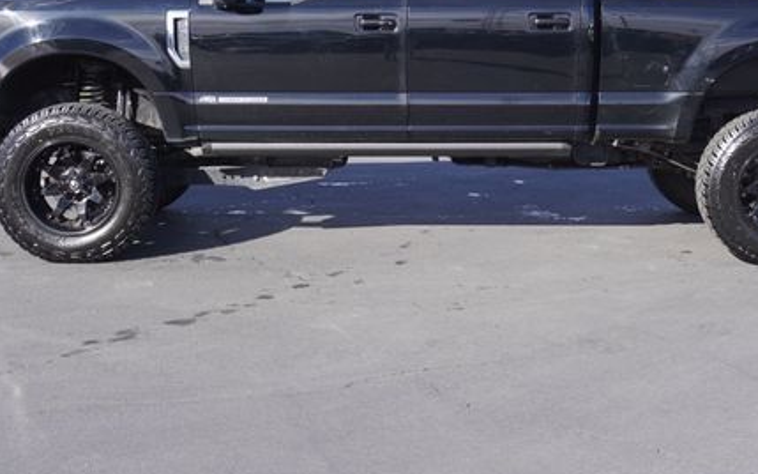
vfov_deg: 18.3
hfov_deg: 29.0
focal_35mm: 71
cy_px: 129
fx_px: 1462
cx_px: 466
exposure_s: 1/125
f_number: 7.1
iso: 100
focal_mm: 31
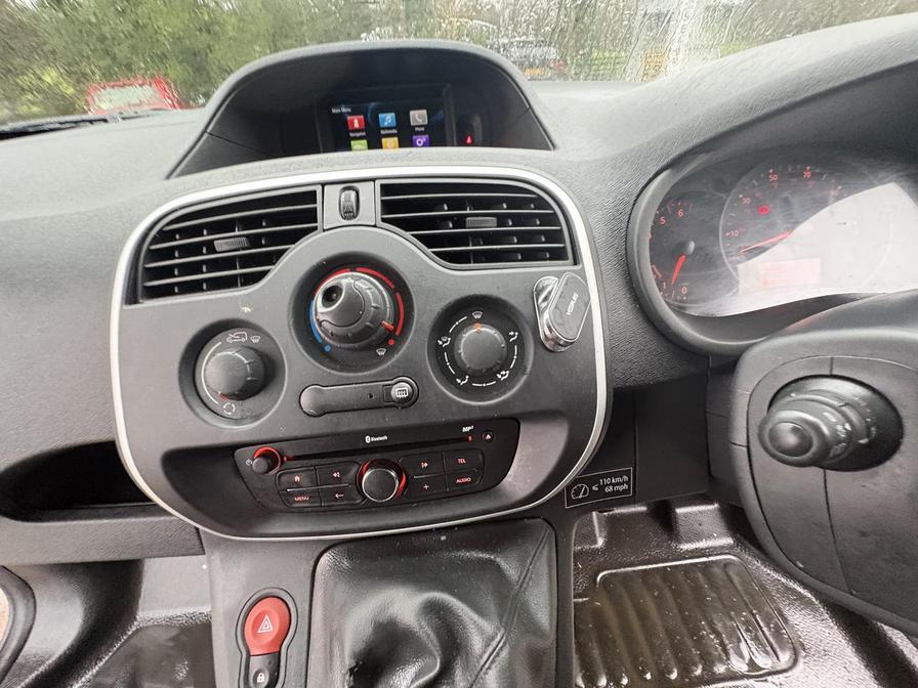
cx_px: 459
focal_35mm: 14
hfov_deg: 102.1
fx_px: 371
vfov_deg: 85.7
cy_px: 344
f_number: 2.2
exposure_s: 1/53
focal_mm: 2.22
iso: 800
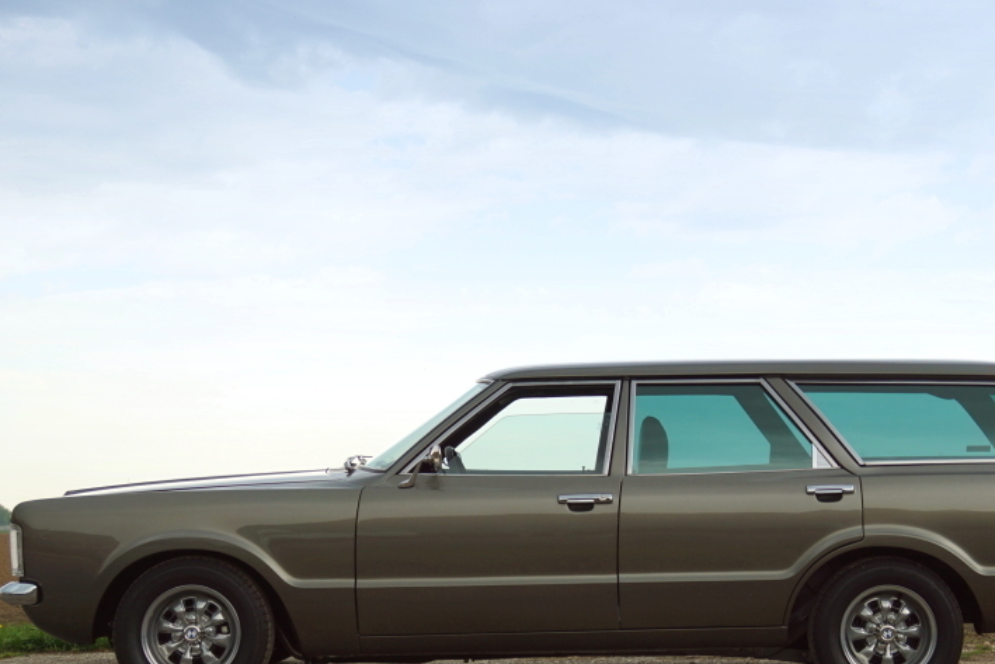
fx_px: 1797
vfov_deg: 20.8
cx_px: 629
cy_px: 458
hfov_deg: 30.8
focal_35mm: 65
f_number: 4
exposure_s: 1/160
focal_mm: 30
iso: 100
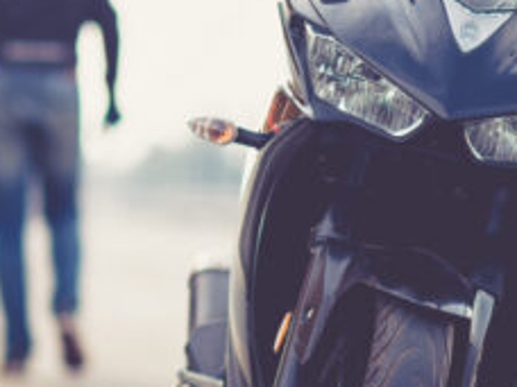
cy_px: 223
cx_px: 252
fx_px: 5959
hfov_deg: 5.0
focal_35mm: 399
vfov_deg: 3.7
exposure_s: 1/800
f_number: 2.8
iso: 100
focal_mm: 135
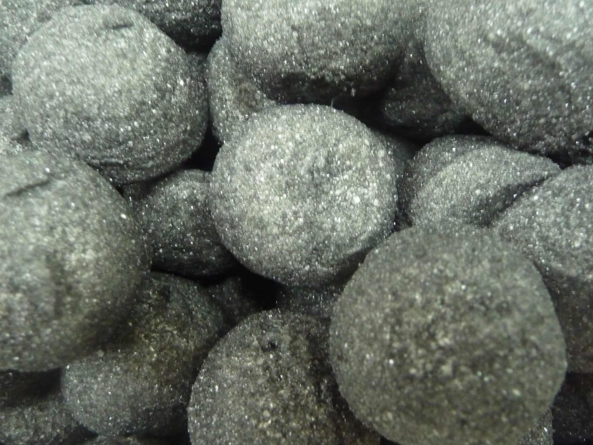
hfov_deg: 58.3
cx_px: 313
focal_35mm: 31
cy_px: 229
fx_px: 531
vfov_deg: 45.4
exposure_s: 1/13
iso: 800
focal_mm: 4.7
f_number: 3.3
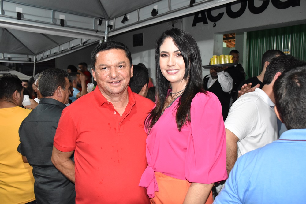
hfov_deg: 61.9
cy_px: 102
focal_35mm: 30
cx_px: 153
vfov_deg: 43.6
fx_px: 255
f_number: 4.5
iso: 2500
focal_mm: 20
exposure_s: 1/100
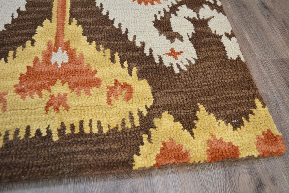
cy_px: 96
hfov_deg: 53.1
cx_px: 144
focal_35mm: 36
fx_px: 289
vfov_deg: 36.9
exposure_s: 1/60
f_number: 4
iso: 640
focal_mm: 24
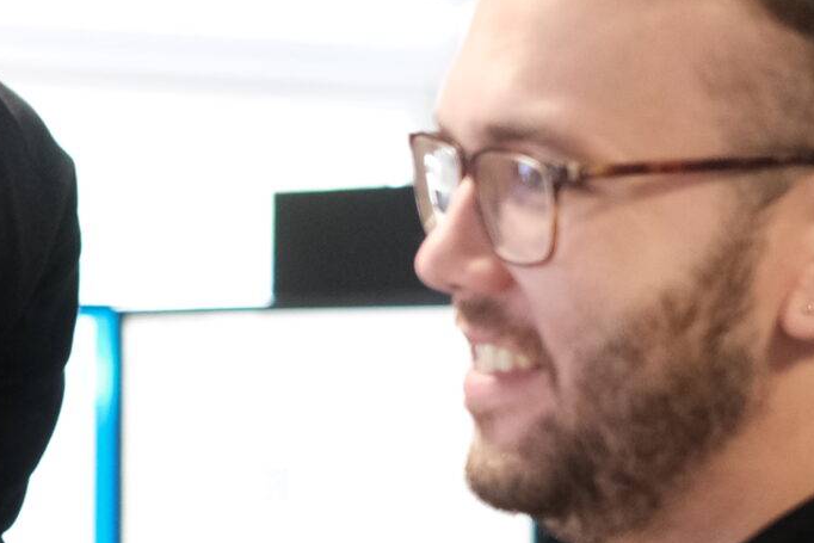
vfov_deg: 6.9
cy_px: 440
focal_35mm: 199
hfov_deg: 10.0
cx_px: -417
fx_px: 4500
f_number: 2.2
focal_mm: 35
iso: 1600
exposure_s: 1/125
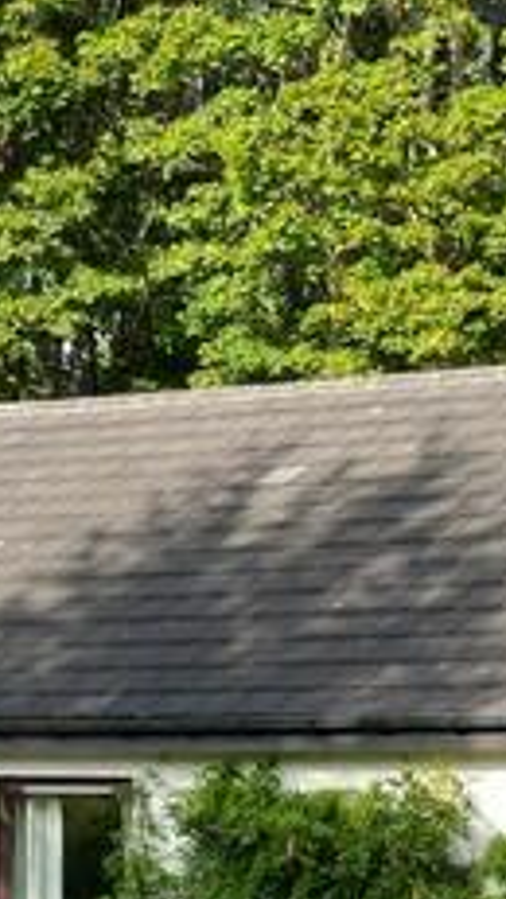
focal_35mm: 116
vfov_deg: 17.1
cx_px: 284
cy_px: 1261
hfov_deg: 10.5
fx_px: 2766
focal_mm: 6.72
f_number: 1.7
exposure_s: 1/1000
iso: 110
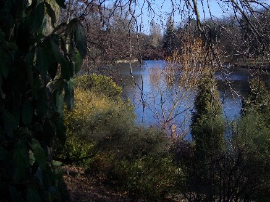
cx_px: 193
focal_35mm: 60
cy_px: 56
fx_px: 468
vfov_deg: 24.2
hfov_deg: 31.7
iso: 50
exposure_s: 1/800
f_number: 2.8
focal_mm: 6.8
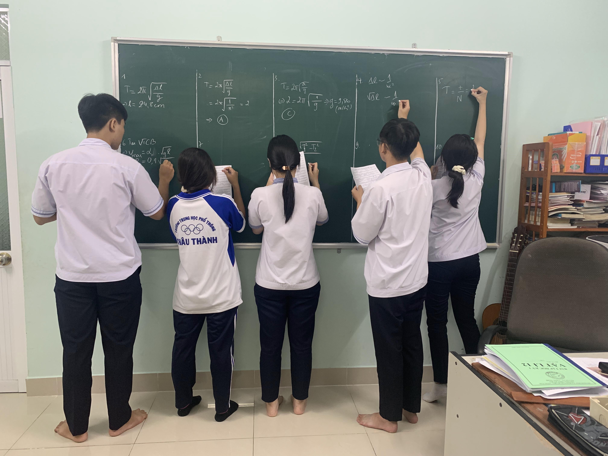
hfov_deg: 67.3
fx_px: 457
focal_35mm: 26
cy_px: 228
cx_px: 304
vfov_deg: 53.1
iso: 100
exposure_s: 1/60
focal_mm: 4.25
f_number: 1.8
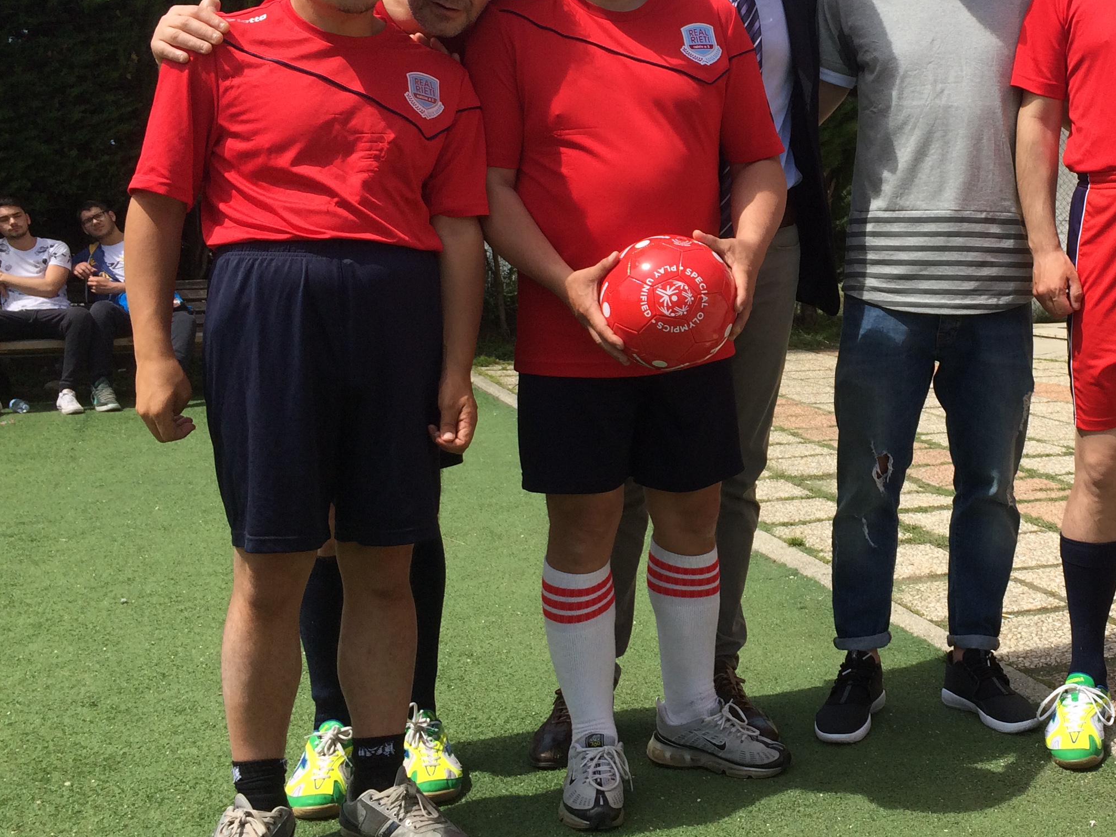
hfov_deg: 39.3
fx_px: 1515
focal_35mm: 47
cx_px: 849
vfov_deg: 30.6
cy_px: 275
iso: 32
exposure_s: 1/1866
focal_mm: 4.15
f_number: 2.2
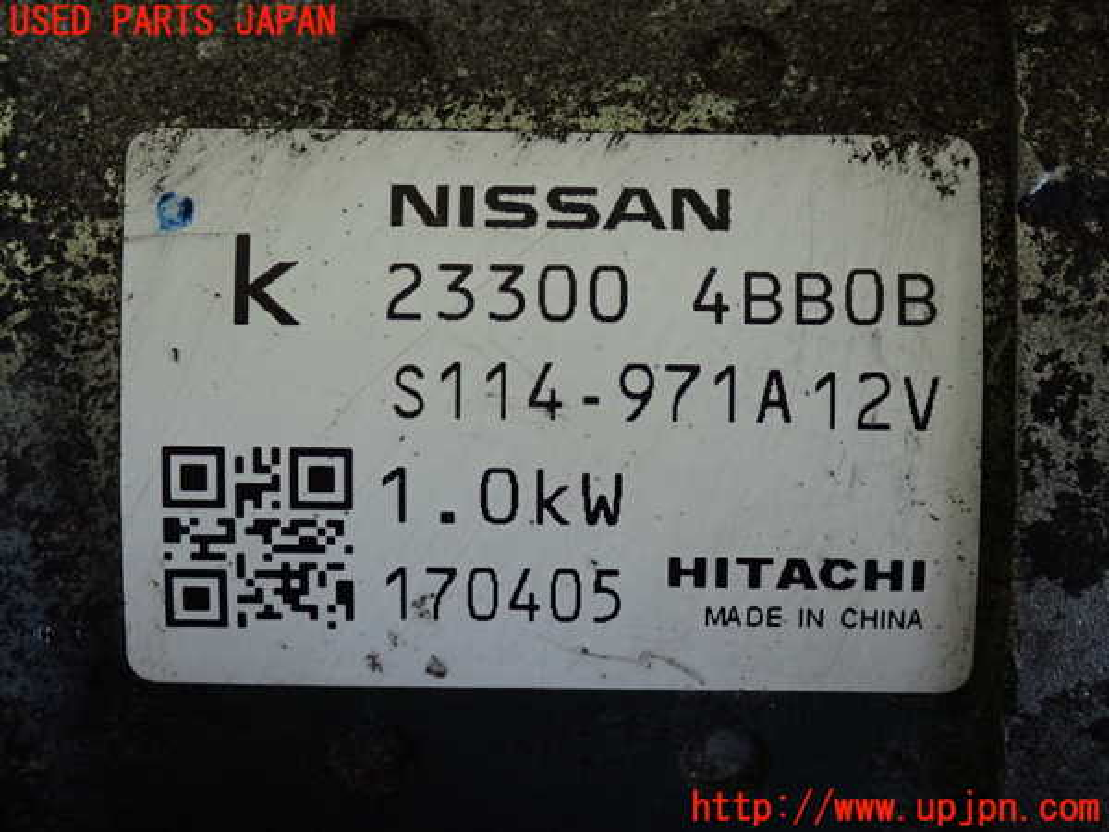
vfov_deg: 18.0
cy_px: 416
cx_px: 554
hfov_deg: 23.8
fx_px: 2627
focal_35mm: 82
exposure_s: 1/125
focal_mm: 14.62
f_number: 4.3
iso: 800
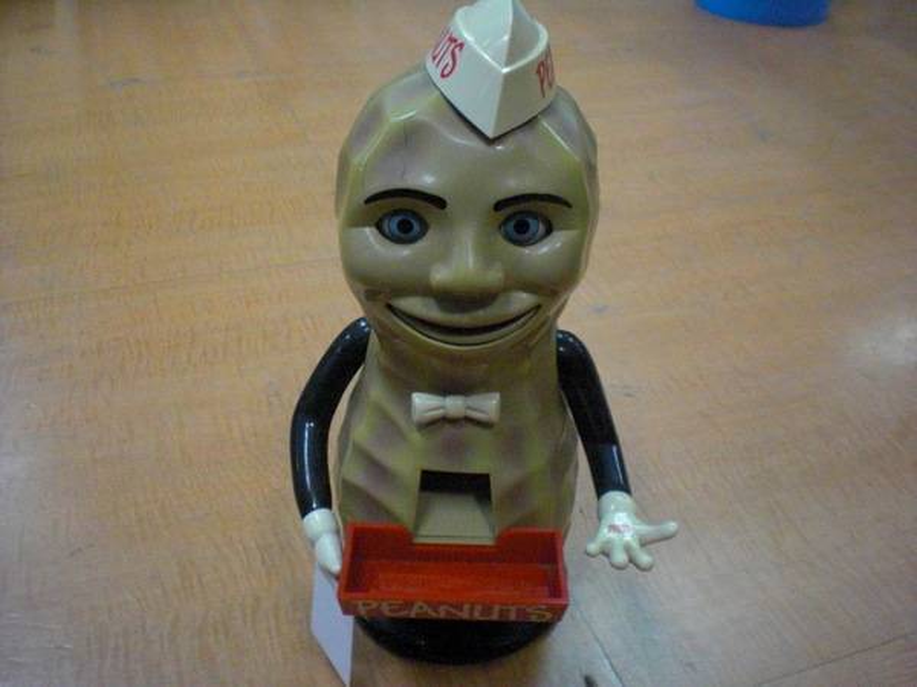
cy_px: 344
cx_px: 458
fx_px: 1007
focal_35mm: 38
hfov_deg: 49.0
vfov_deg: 37.7
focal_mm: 6.3
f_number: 3.1
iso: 800
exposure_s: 1/125
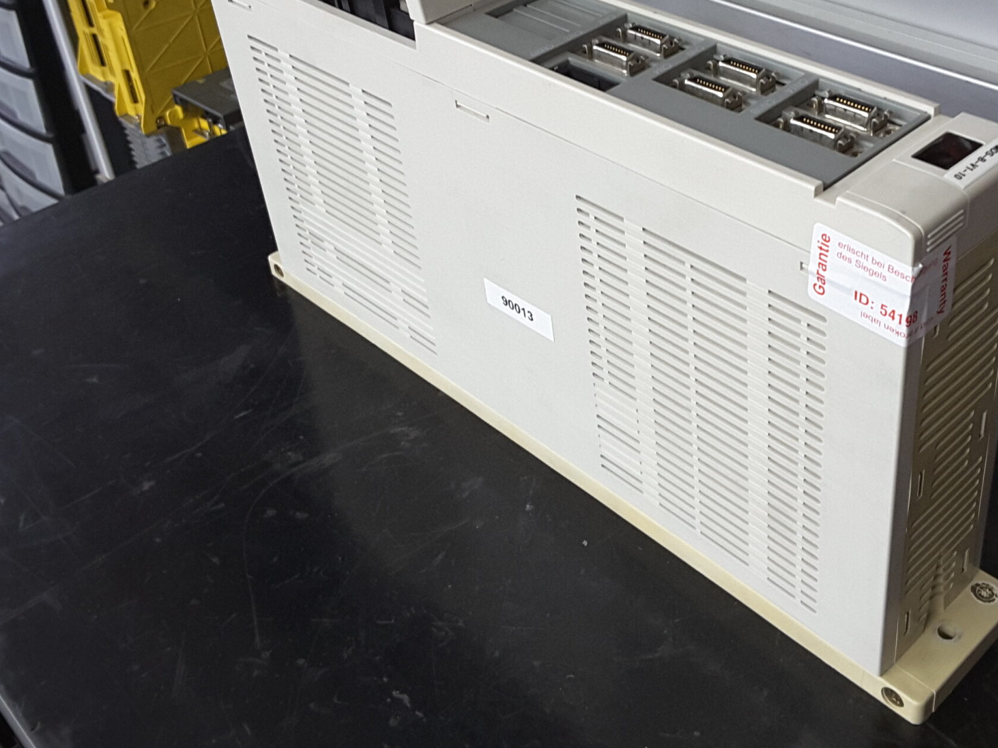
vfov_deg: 30.7
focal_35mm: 47
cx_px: 597
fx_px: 1355
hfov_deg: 40.3
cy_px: 258
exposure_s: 1/33
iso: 100
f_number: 1.9
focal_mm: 2.9
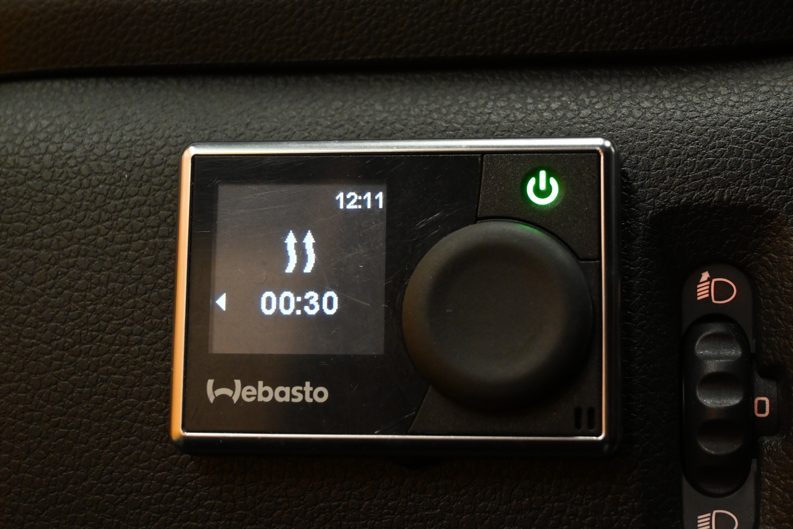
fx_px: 1355
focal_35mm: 62
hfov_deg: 32.6
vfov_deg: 22.1
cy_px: 264
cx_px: 396
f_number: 6.3
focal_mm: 41
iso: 2500
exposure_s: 1/60
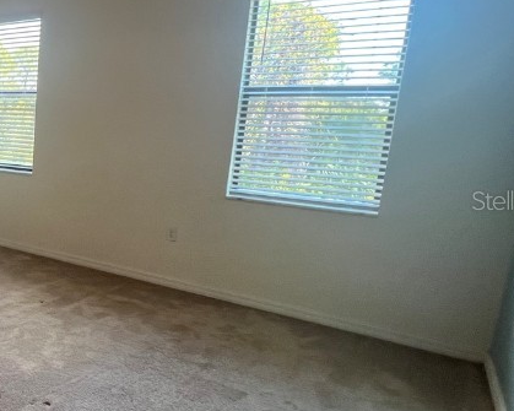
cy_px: 200
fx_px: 471
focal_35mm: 31
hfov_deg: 44.7
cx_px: -40
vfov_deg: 47.1
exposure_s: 1/120
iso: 160
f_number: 1.8
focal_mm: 1.57
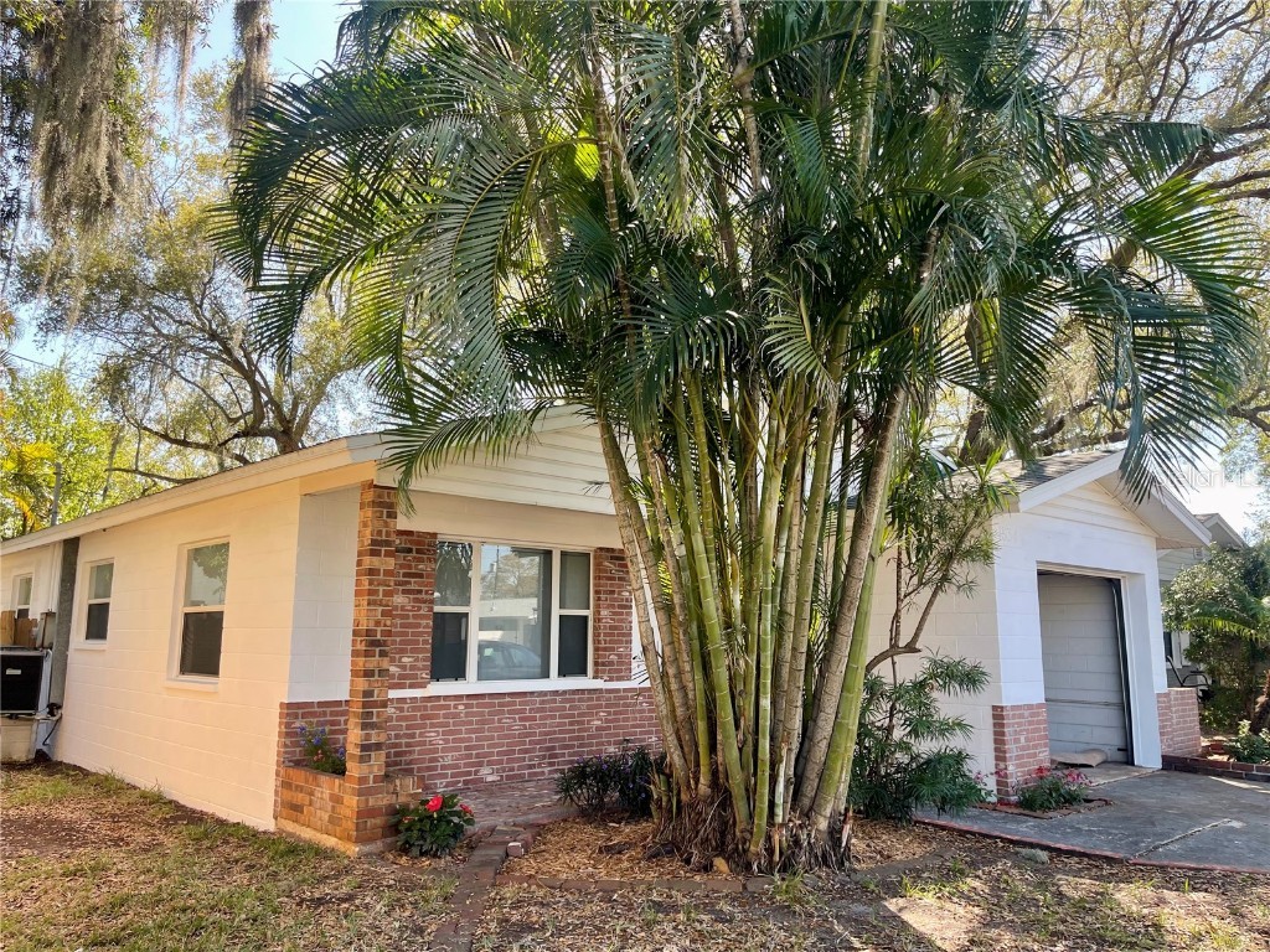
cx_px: 635
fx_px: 917
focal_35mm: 25
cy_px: 476
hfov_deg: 69.4
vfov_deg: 54.9
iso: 32
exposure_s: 1/474
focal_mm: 5.1
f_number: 1.6
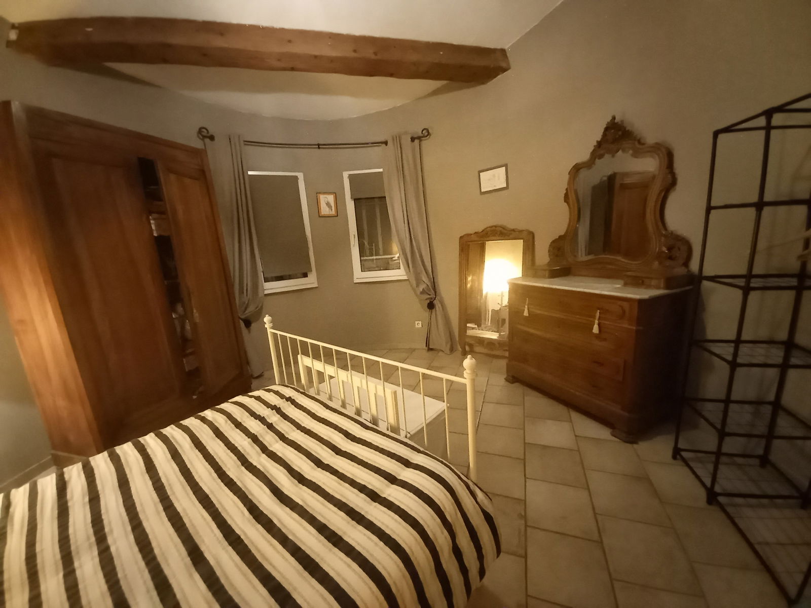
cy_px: 304
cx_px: 406
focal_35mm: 13
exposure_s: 1/16
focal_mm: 1.42
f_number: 2.2
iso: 1600
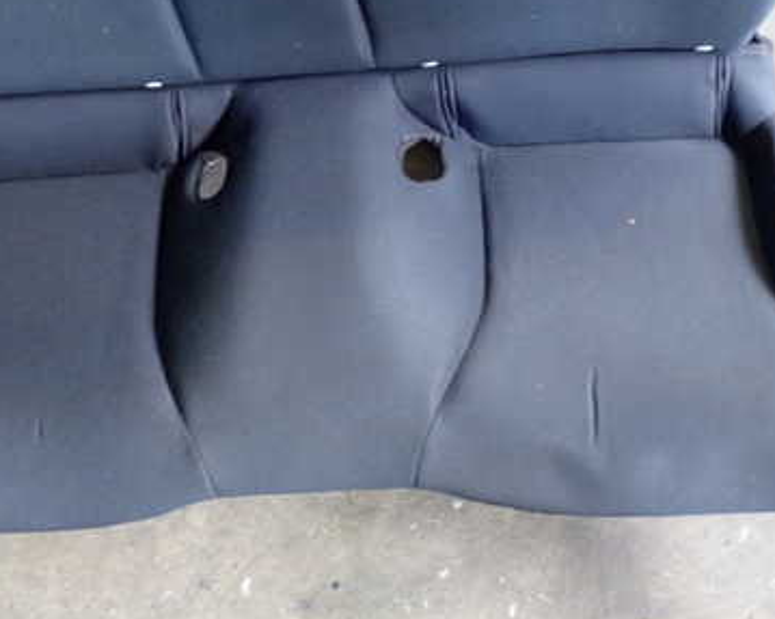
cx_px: 350
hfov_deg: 38.0
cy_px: 231
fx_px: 1124
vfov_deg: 30.7
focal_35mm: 49
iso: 640
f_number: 2.3
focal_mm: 5.4
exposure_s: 1/30
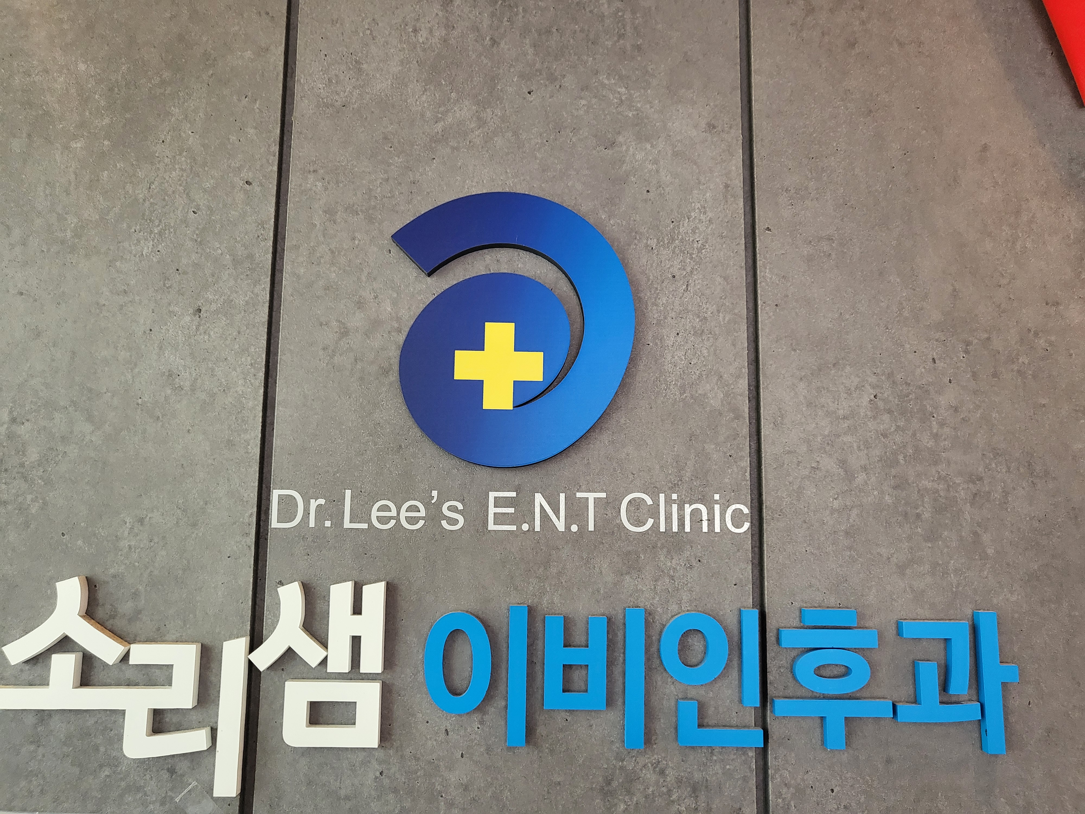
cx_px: 542
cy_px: 407
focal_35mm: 26
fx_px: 815
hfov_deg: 67.3
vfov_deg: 53.1
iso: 320
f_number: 1.8
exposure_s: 1/120
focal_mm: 4.25
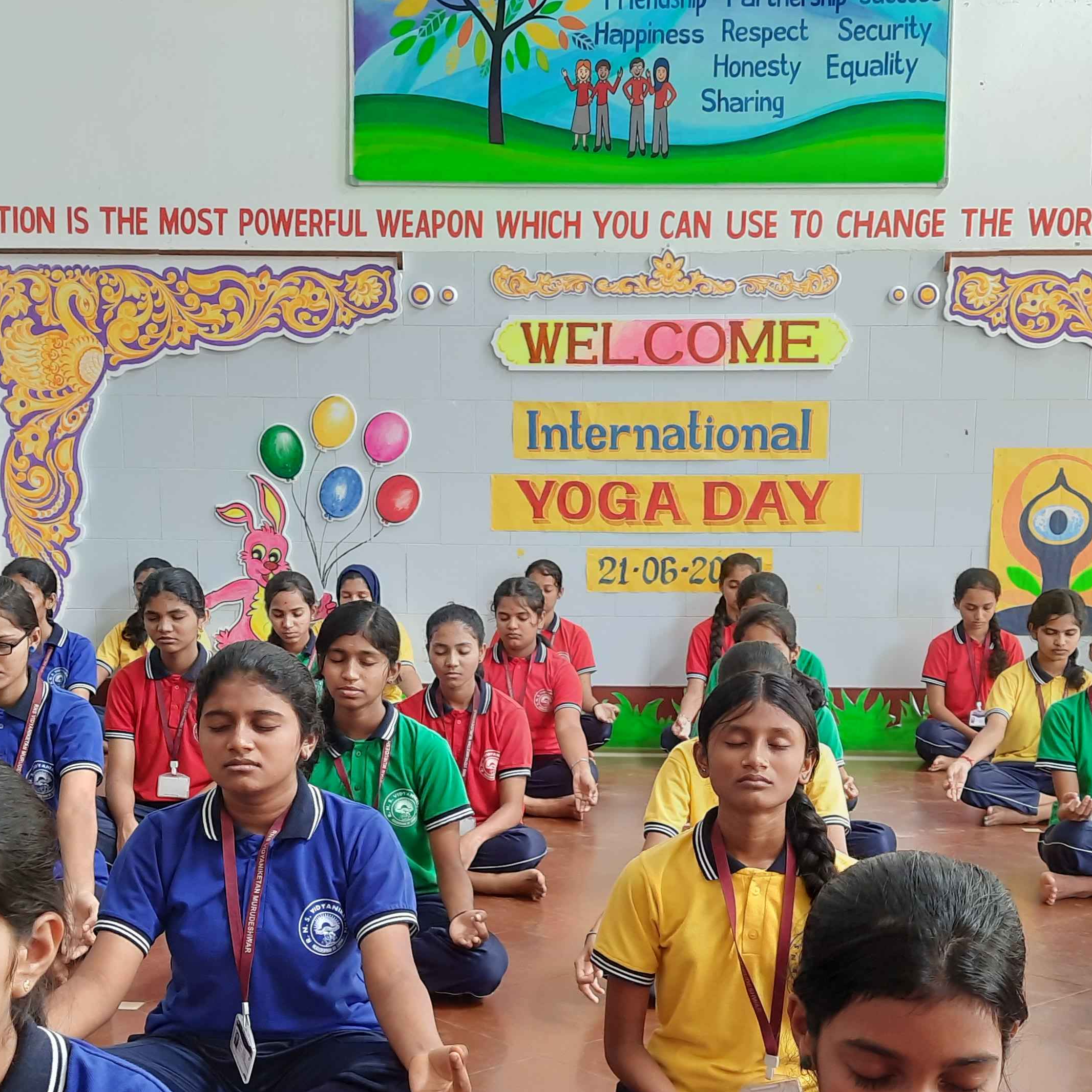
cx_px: 590
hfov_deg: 36.8
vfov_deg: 36.2
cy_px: 781
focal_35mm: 46
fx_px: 1642
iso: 200
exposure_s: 1/50
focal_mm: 5.23
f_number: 1.8
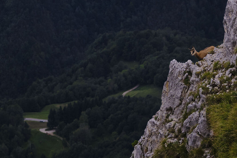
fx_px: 1862
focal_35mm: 283
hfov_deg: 7.3
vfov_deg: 4.8
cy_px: 10
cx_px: 195
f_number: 4
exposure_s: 1/1000
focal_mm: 80
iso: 640
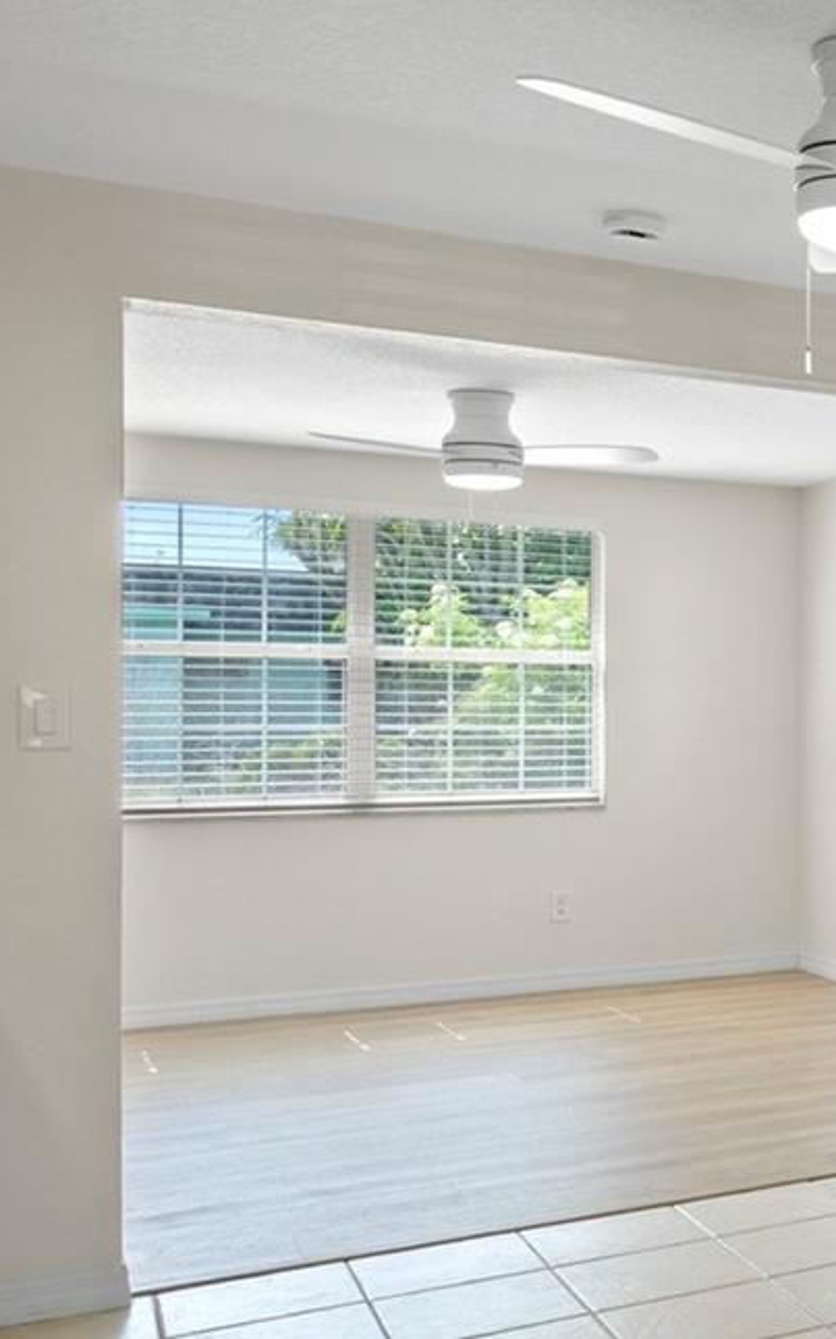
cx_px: 1321
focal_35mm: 43
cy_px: 768
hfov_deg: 22.9
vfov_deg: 46.1
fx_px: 1568
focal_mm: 17
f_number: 8
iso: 320
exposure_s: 1/2.5
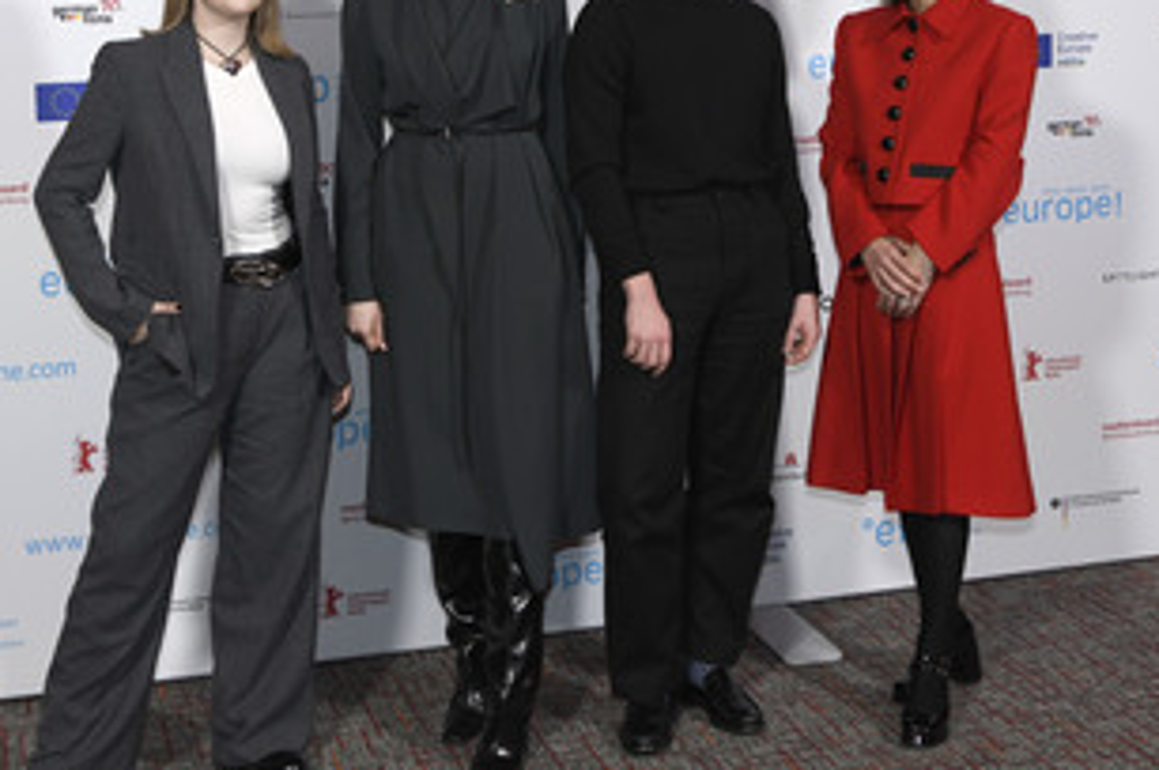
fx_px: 1608
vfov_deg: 26.9
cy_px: 306
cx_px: 549
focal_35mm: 50
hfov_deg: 39.6
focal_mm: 34
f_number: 4
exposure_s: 1/160
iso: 800
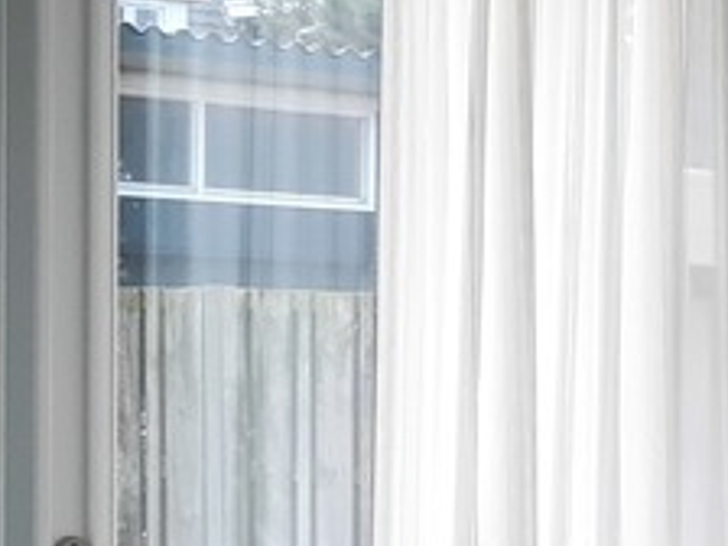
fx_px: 2503
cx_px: 1290
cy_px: 483
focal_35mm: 119
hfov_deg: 14.6
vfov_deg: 12.4
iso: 64
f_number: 1.7
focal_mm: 3.93
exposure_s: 1/120
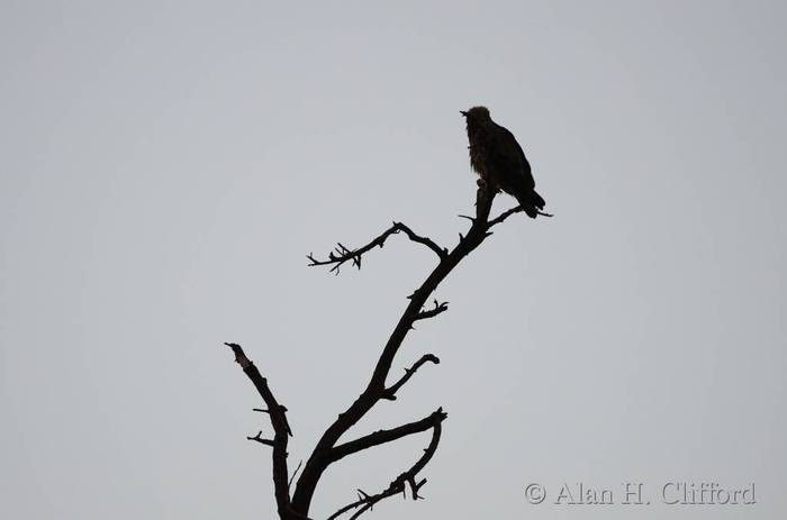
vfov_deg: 2.3
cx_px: 394
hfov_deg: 3.4
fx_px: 13084
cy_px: 260
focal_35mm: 600
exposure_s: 1/500
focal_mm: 400
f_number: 5.6
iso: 1800
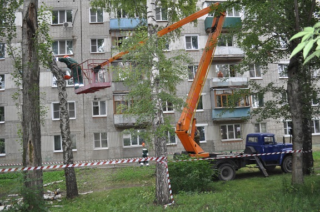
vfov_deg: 47.8
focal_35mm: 27
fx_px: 240
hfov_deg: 67.5
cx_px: 160
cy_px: 106
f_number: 3.5
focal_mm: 18
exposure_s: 1/125
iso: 800
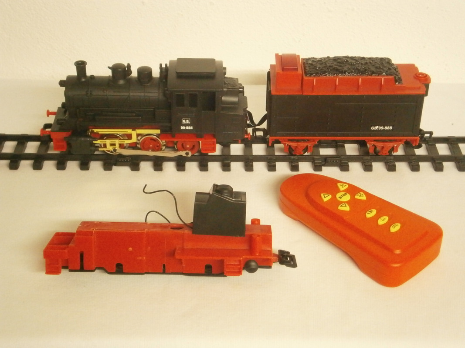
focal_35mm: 60
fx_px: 806
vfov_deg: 24.4
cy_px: 174
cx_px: 232
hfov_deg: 32.2
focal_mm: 10.7
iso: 800
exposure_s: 1/25
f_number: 3.9
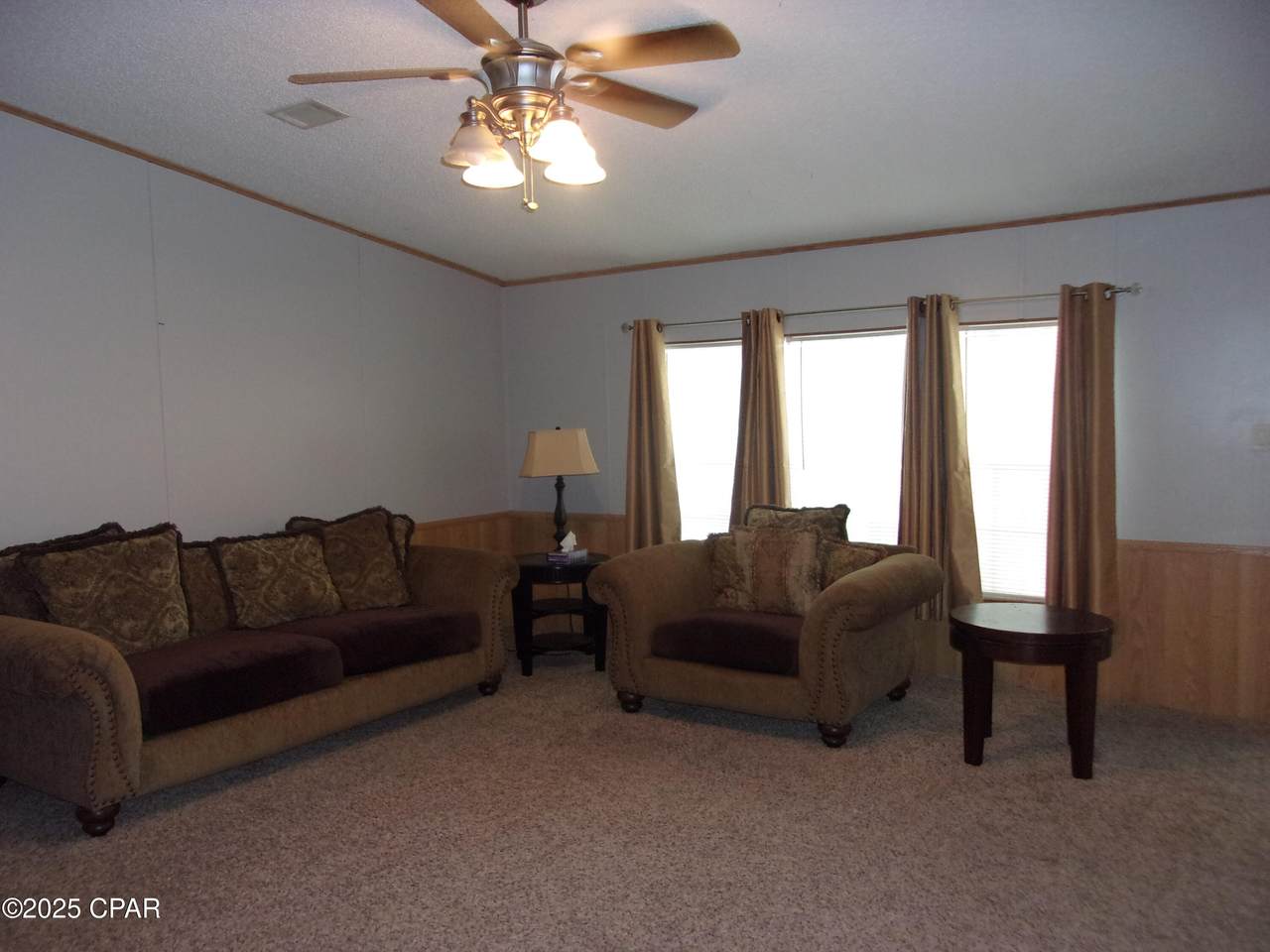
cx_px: 635
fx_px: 991
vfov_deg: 51.4
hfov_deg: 65.3
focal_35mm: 27
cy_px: 476
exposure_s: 1/34
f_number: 3
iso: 200
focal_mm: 4.9
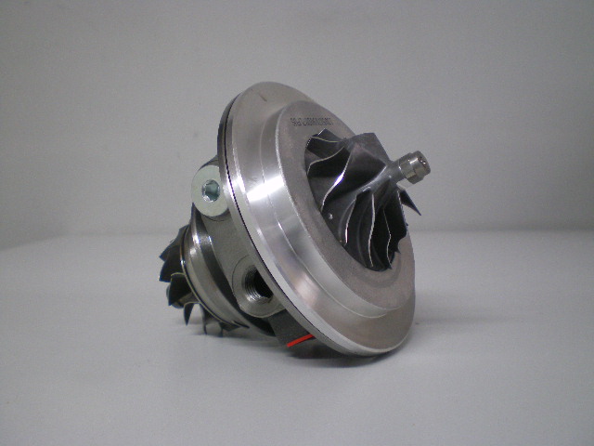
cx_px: 297
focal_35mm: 38
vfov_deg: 37.7
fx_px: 652
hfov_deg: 49.0
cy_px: 223
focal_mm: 6.3
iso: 250
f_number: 3.1
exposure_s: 1/30
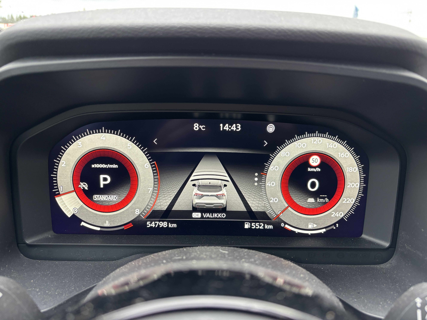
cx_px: 214
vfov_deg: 53.1
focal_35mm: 26
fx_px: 321
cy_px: 160
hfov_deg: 67.3
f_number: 1.6
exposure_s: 1/60
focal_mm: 5.96
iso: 200
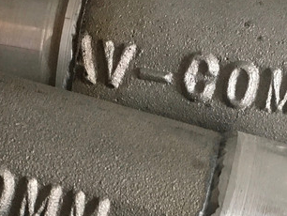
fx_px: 838
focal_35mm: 101
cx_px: 92
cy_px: 272
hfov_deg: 19.4
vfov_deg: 14.1
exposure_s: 1/33
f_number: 2.2
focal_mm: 4.15
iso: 250
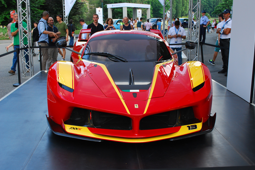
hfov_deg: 44.0
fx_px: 315
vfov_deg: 30.2
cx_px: 130
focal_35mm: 45
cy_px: 84
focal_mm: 29
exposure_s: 1/160
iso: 400
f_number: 6.3
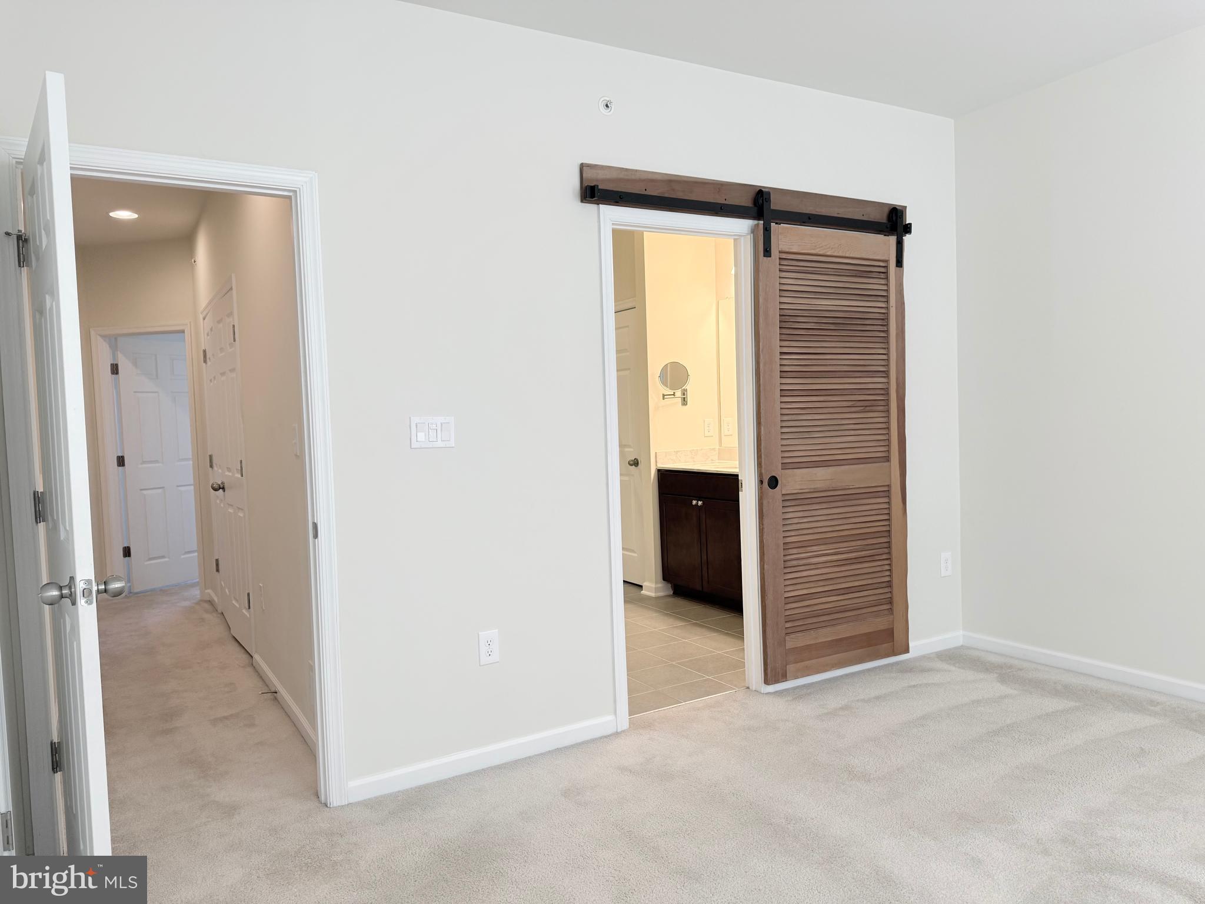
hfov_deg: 71.6
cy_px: 452
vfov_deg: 56.8
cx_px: 602
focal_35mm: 24
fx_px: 835
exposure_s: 1/120
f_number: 1.78
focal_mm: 6.76
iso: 125
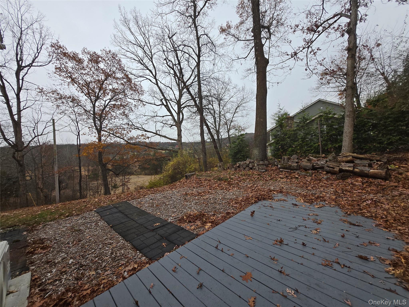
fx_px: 154
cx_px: 204
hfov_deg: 106.2
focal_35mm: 13
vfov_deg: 89.9
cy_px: 154
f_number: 2.2
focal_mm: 1.7
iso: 40
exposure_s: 1/120
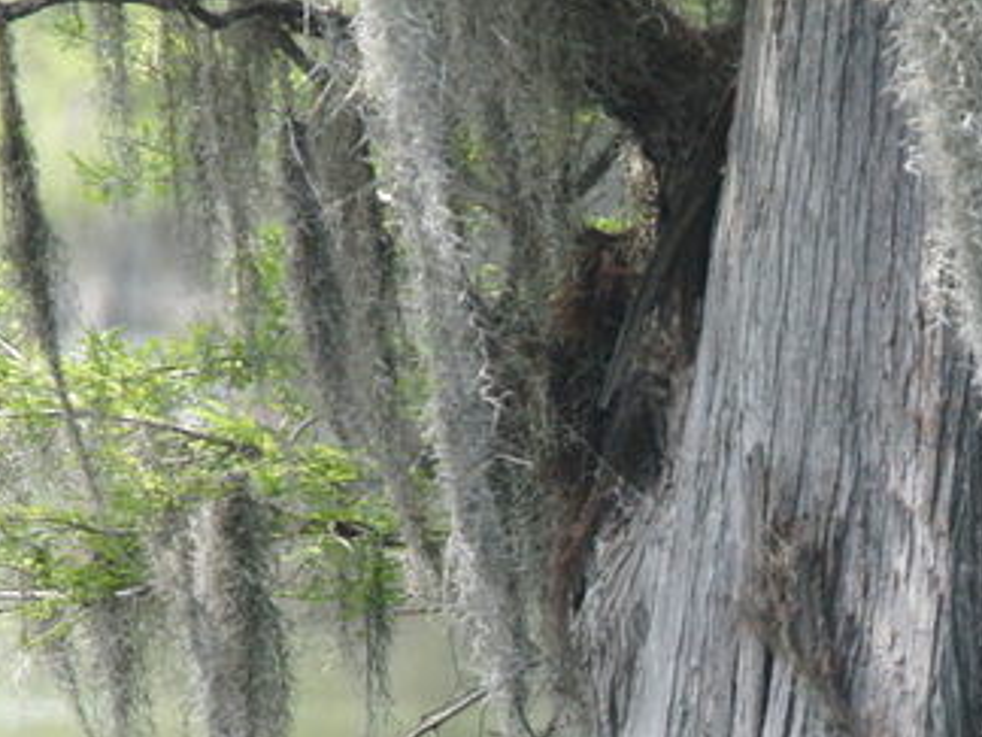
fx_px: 45928
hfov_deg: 1.2
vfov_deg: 0.9
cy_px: 837
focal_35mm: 1619
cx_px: 1215
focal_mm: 400
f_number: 5.6
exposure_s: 1/500
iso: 500
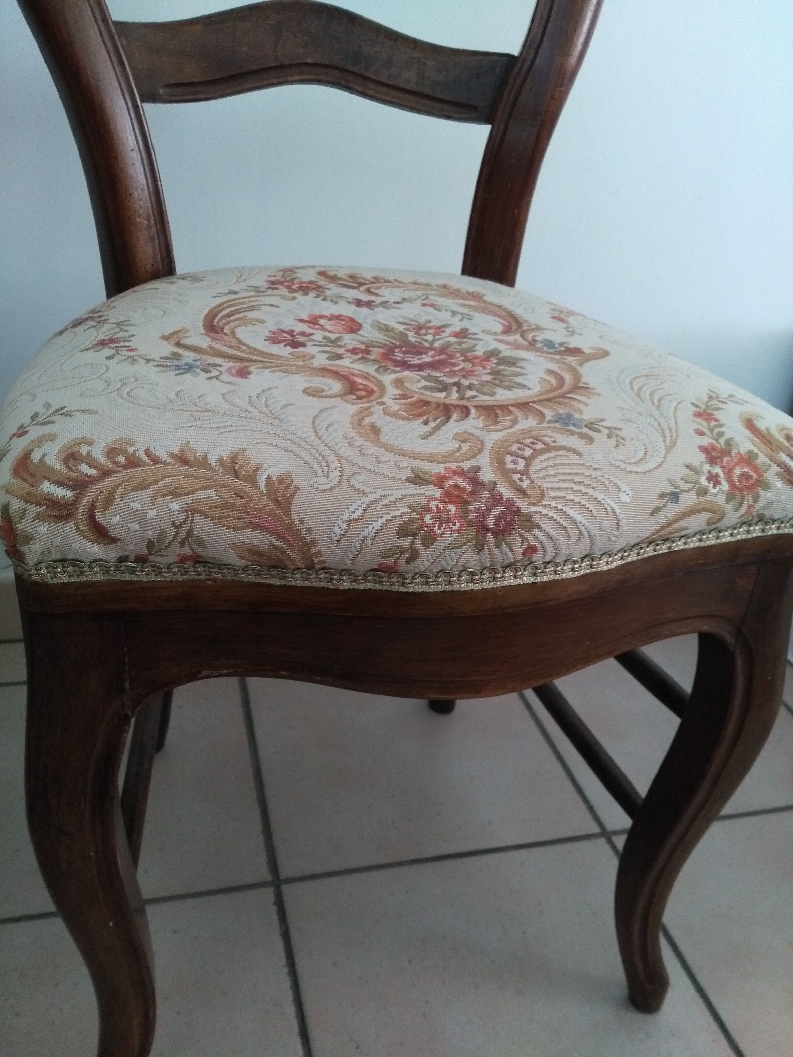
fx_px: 855
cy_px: 528
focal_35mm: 28
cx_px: 396
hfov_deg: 49.7
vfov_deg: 63.4
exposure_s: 1/33
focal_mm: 2.96
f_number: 2
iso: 576
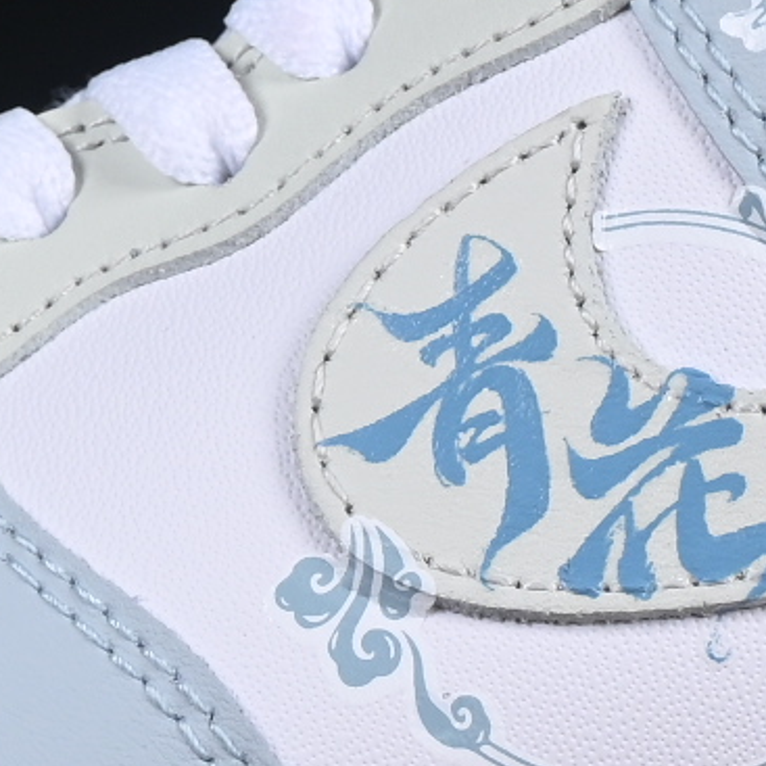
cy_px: 152
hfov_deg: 3.6
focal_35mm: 484
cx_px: 436
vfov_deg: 3.6
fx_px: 12117
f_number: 8
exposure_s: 1/80
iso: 160
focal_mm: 50
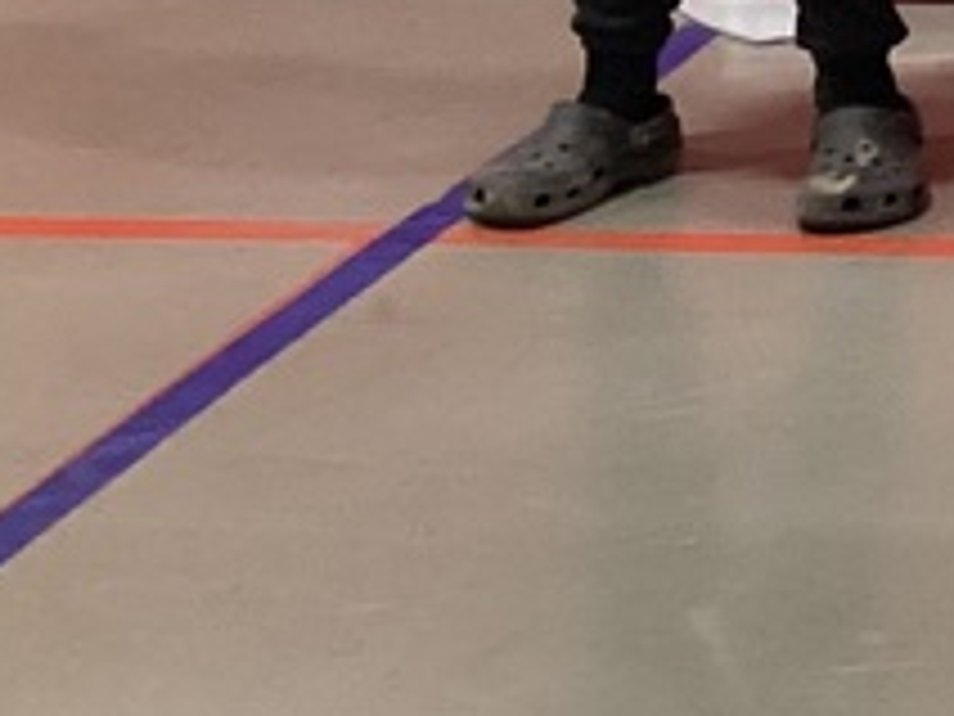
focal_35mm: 150
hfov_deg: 11.2
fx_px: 4134
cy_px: -486
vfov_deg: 9.5
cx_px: 2205
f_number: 2.4
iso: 250
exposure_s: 1/50
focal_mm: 3.3
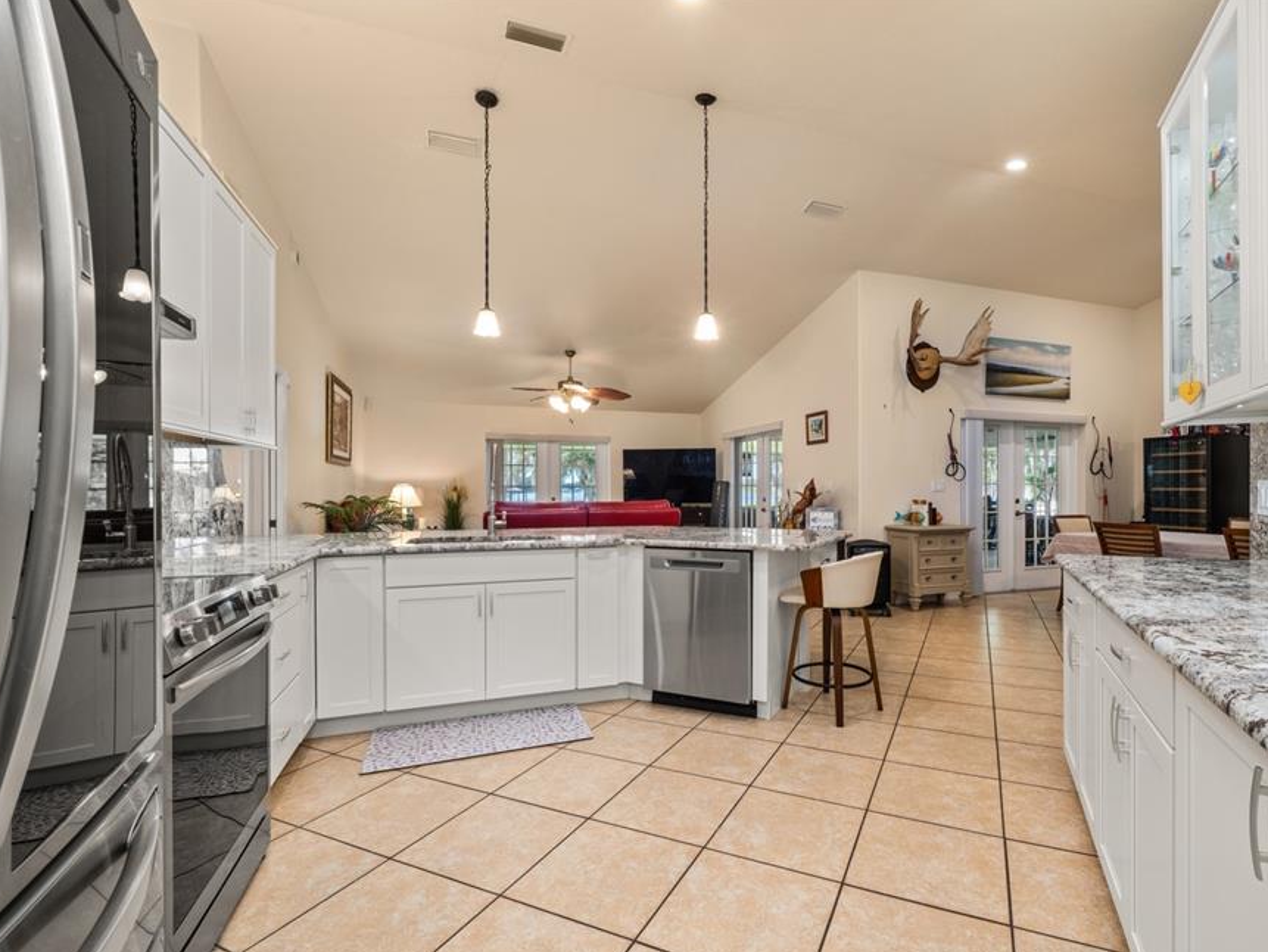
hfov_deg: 94.1
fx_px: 586
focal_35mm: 16
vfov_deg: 78.1
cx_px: 707
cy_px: 497
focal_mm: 14
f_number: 11
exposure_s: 1/2.5
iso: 400
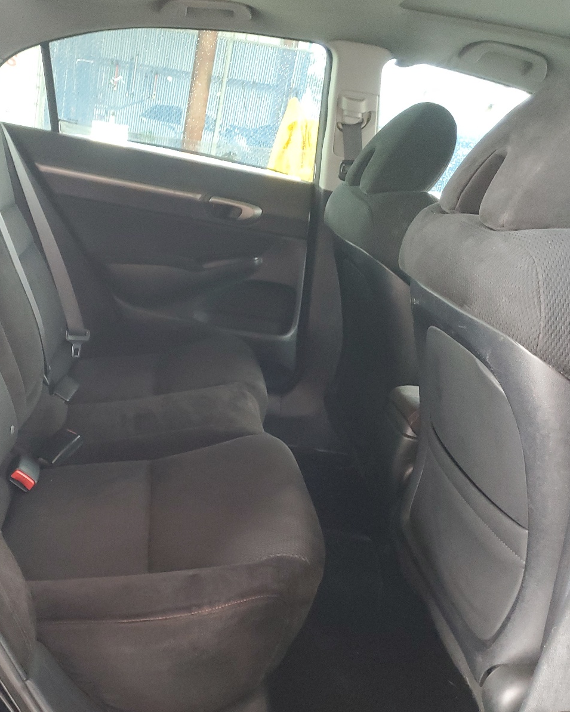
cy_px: 355
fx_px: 717
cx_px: 153
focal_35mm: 34
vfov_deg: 52.8
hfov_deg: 42.2
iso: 308
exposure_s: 1/20
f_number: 1.5
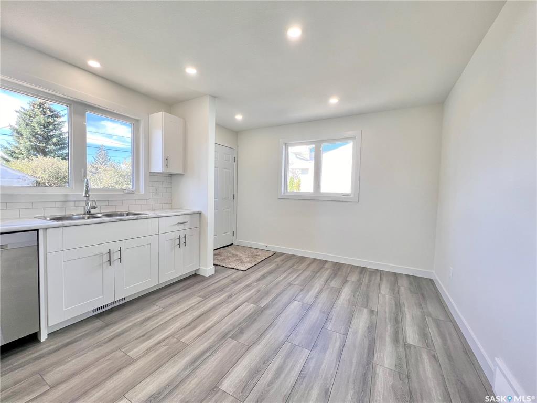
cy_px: 202
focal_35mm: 13
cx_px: 268
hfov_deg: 106.2
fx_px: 202
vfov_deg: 89.9
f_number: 1.8
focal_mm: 1.57
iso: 40
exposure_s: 1/120
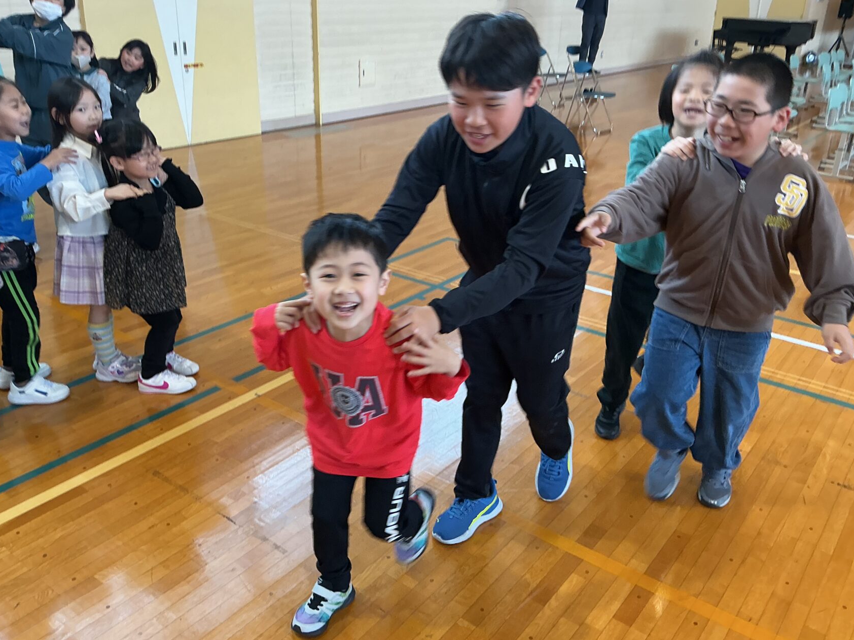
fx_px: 765
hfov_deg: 58.3
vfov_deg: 45.4
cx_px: 404
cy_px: 317
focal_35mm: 31
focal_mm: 3
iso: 64
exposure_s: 1/100
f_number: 1.8
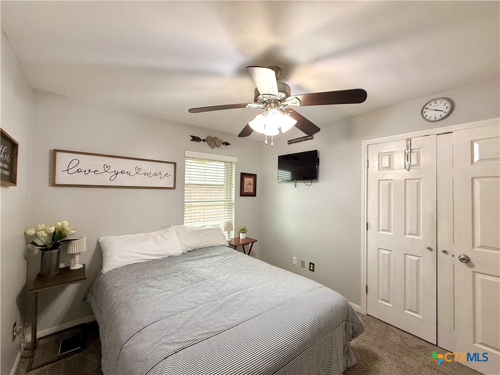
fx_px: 202
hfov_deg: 102.1
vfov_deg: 85.7
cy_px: 188
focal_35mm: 14
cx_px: 250
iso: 200
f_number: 2.2
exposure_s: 1/60
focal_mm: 2.22
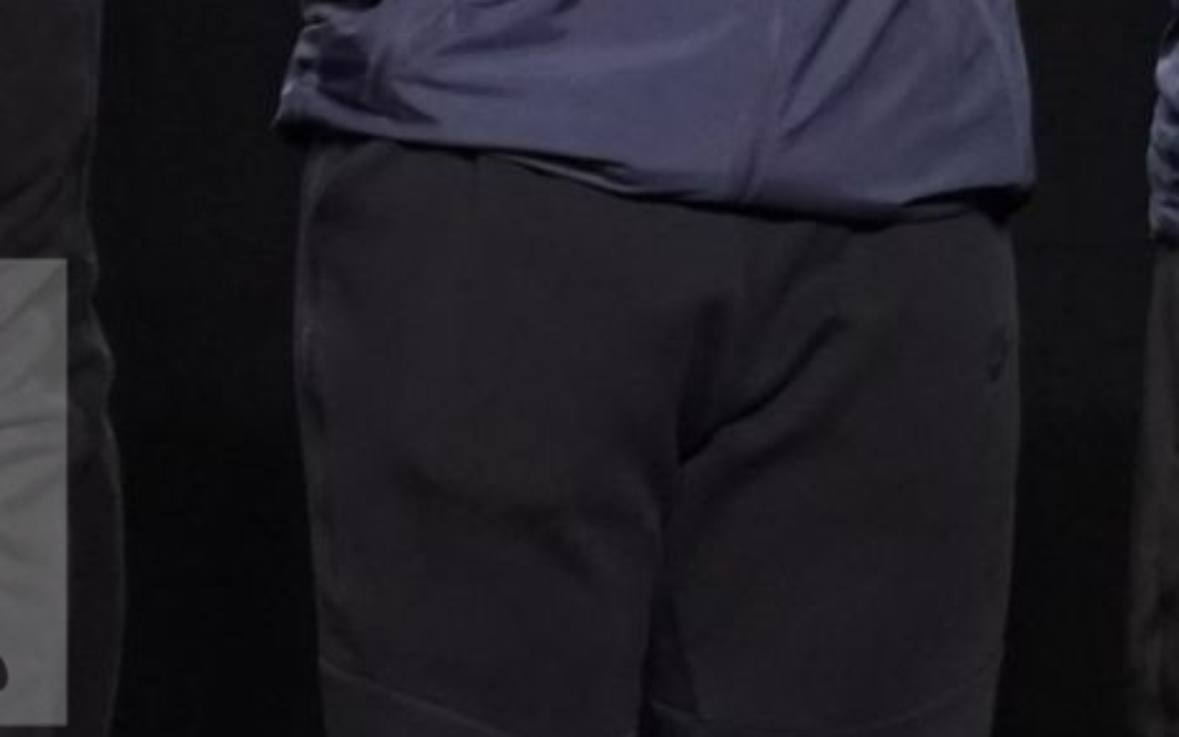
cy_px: -417
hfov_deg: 5.0
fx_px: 13429
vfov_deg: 3.1
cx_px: 1563
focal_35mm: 418
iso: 3200
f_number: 2.8
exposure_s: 1/250
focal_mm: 70
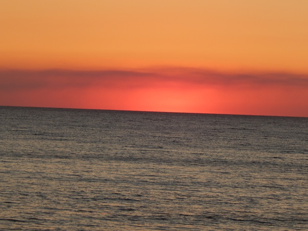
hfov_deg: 8.7
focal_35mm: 227
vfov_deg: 6.5
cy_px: 120
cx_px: 165
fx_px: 2019
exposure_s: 1/125
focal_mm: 37.1
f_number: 5.4
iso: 125
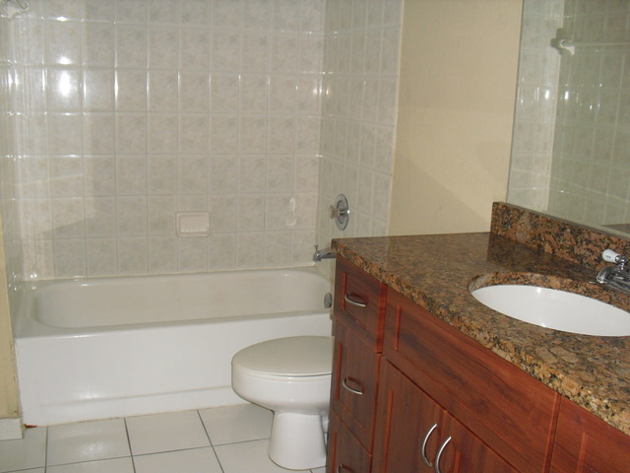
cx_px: 315
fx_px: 655
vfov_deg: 39.7
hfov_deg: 51.4
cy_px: 236
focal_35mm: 36
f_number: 3.1
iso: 200
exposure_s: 1/60
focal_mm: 6.3
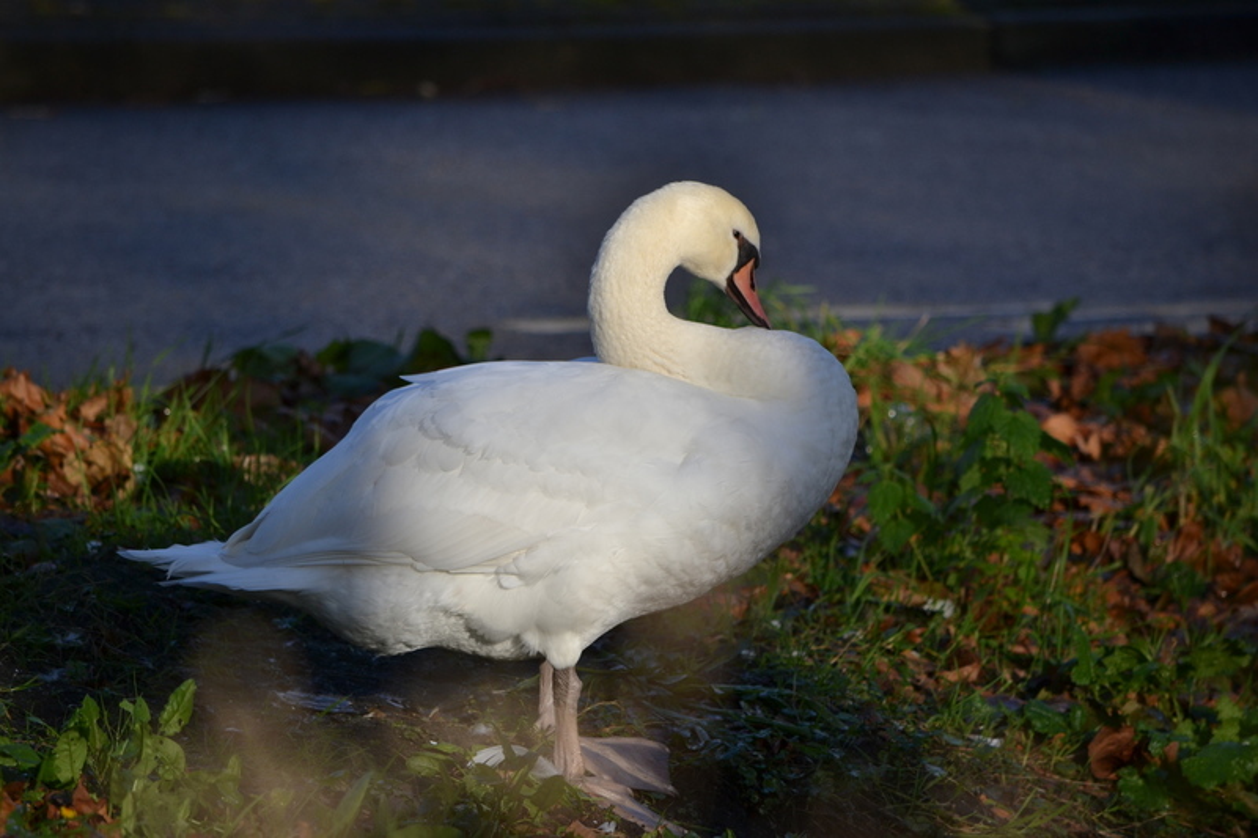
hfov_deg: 6.5
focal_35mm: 315
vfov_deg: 4.4
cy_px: 419
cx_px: 629
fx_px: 11005
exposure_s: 1/800
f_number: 5.3
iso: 200
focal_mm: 210
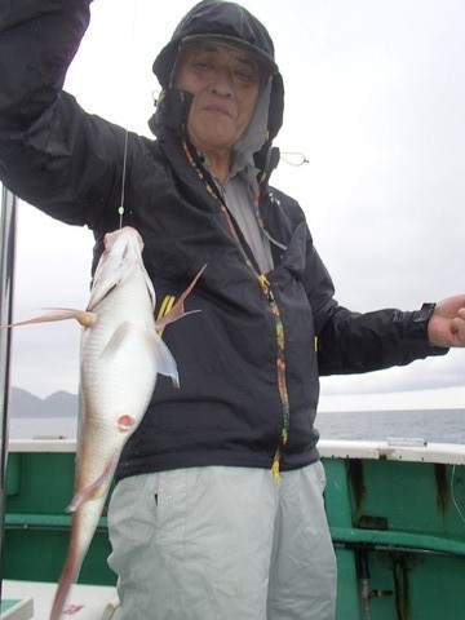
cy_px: 310
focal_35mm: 28
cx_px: 232
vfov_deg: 63.4
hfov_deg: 49.7
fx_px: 502
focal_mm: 5
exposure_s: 1/80
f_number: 3.9
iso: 100
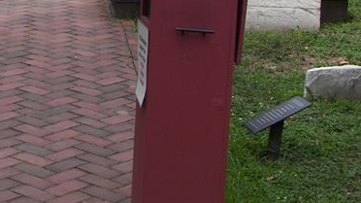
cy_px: -107
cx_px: 66
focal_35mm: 108
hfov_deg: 19.6
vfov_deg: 10.8
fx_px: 1034
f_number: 4
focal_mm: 6
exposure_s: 1/500
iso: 64
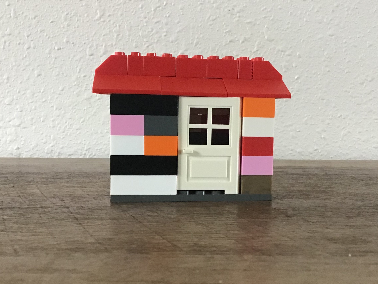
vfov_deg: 45.5
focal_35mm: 31
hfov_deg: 58.3
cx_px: 189
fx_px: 339
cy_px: 142
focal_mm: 3.3
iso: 200
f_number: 2.4
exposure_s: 1/24
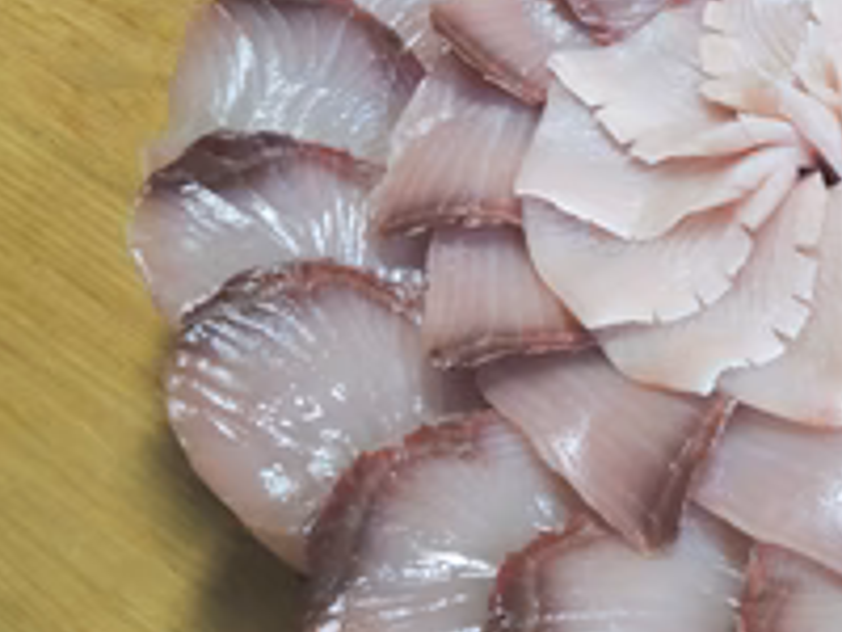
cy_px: 282
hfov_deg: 36.1
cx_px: 825
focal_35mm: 48
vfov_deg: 30.2
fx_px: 1168
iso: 400
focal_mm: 4.3
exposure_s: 1/25
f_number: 2.8
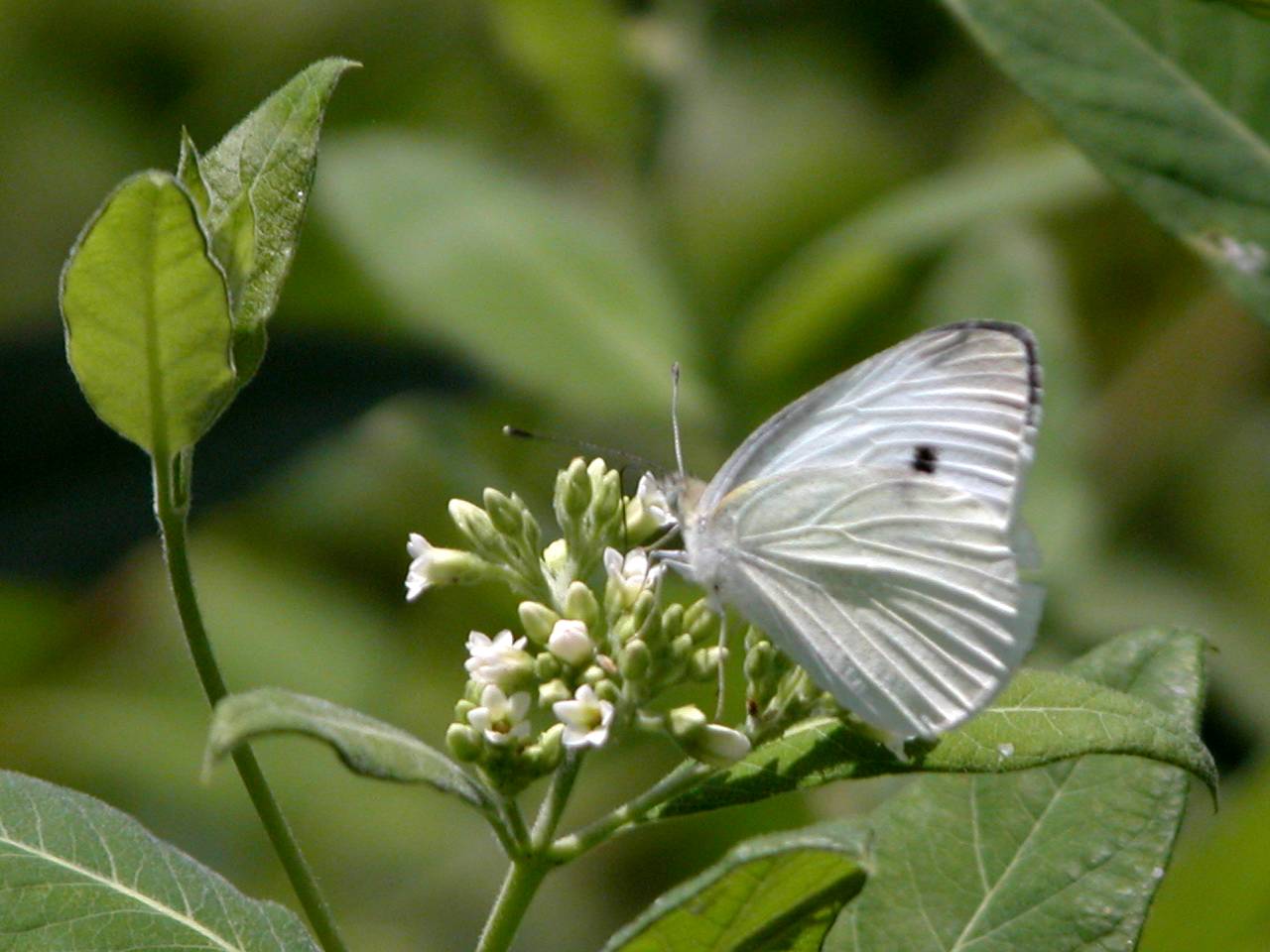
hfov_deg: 7.1
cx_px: 635
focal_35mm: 280
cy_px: 476
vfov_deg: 5.3
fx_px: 10273
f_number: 4.2
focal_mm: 71.2
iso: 100
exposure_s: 1/2000
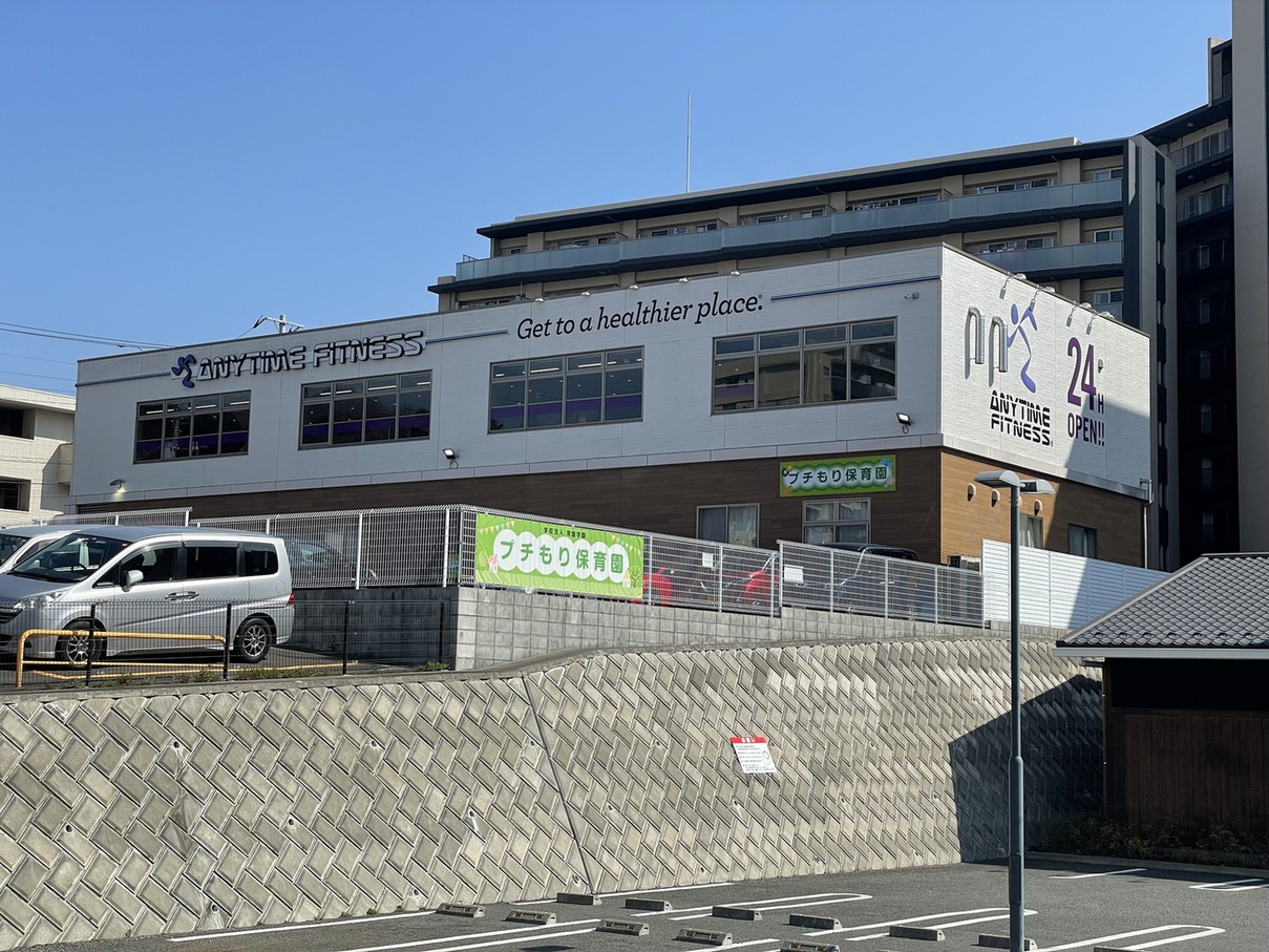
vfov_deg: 28.0
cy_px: 476
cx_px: 634
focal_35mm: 52
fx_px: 1906
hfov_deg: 36.8
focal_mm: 6
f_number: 2
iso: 25
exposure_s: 1/2083
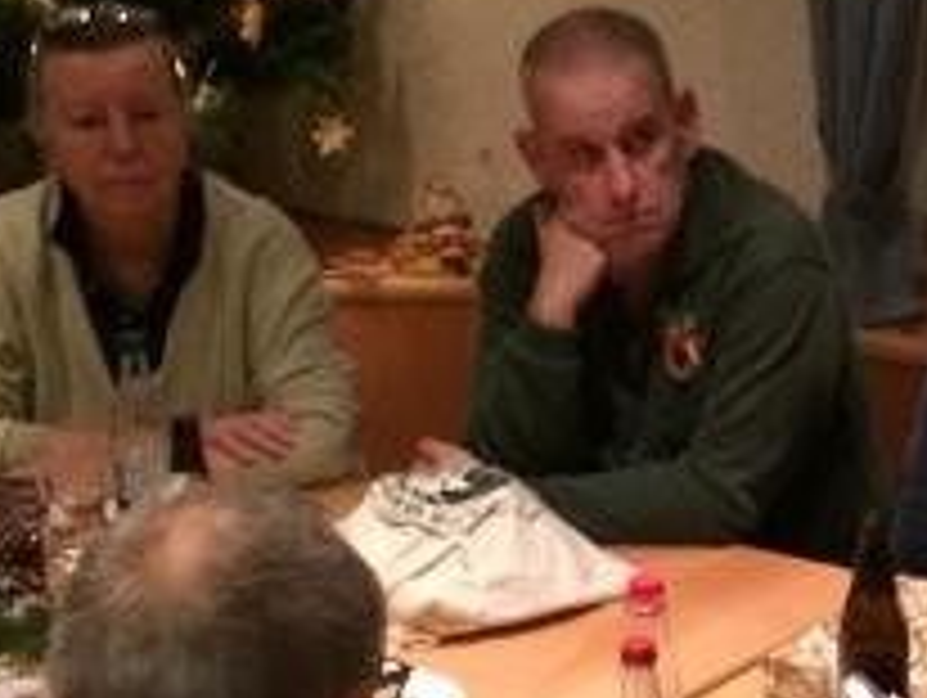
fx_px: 2413
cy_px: 581
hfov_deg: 20.5
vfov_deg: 16.3
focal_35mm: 90
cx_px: 1080
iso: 320
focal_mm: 4.15
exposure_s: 1/17
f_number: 2.2
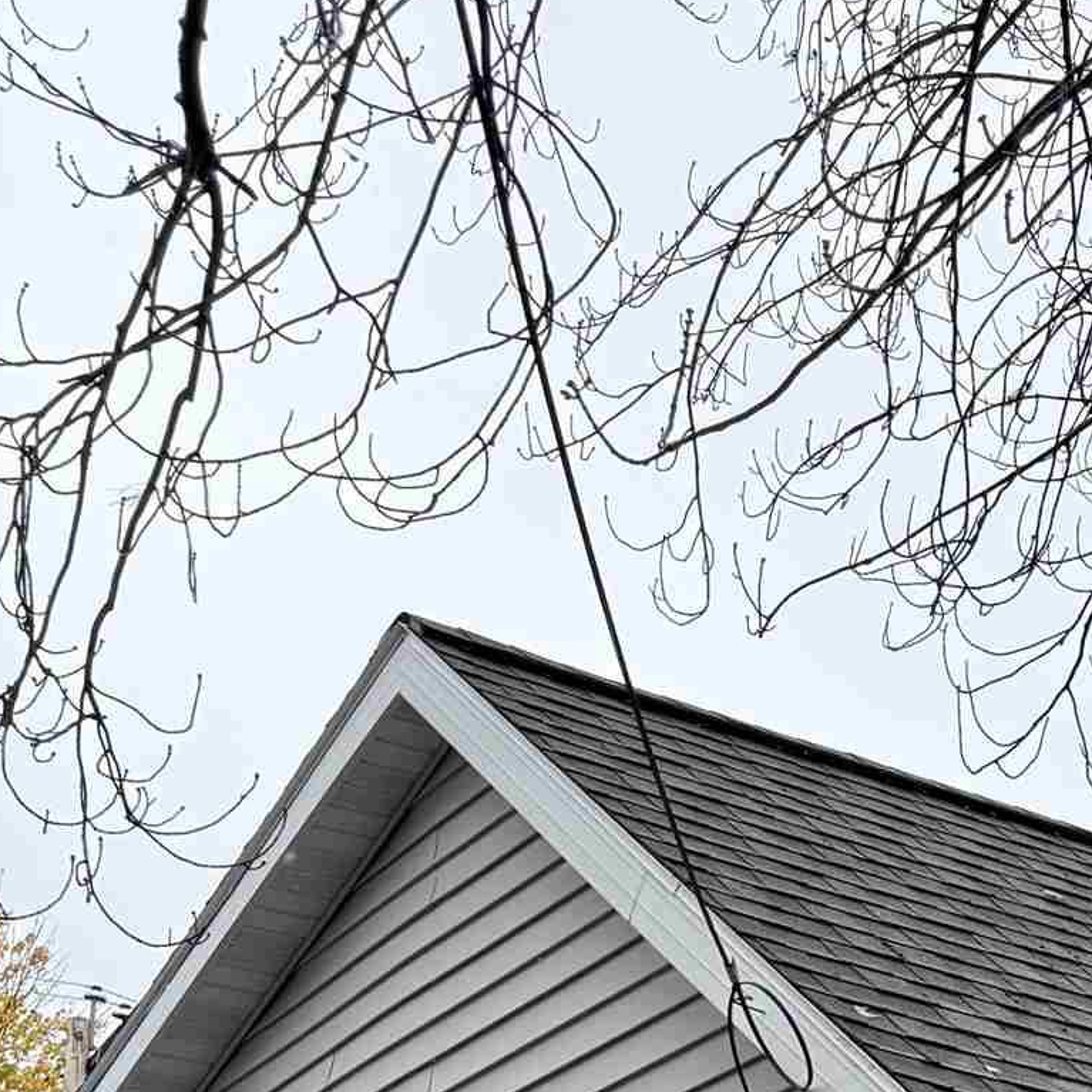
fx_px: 3034
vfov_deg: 18.4
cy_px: 1575
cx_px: 1666
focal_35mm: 85
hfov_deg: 18.1
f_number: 1.78
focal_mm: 6.76
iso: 80
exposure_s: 1/1901
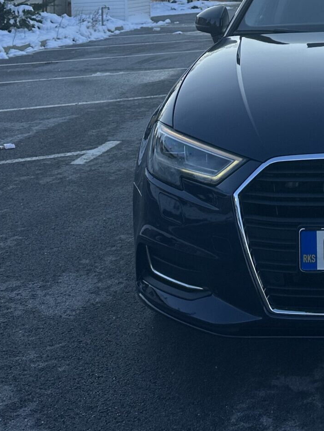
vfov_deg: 27.1
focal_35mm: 65
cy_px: -52
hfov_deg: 21.0
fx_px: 811
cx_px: 390
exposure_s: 1/2203
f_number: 1.78
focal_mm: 6.86
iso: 80
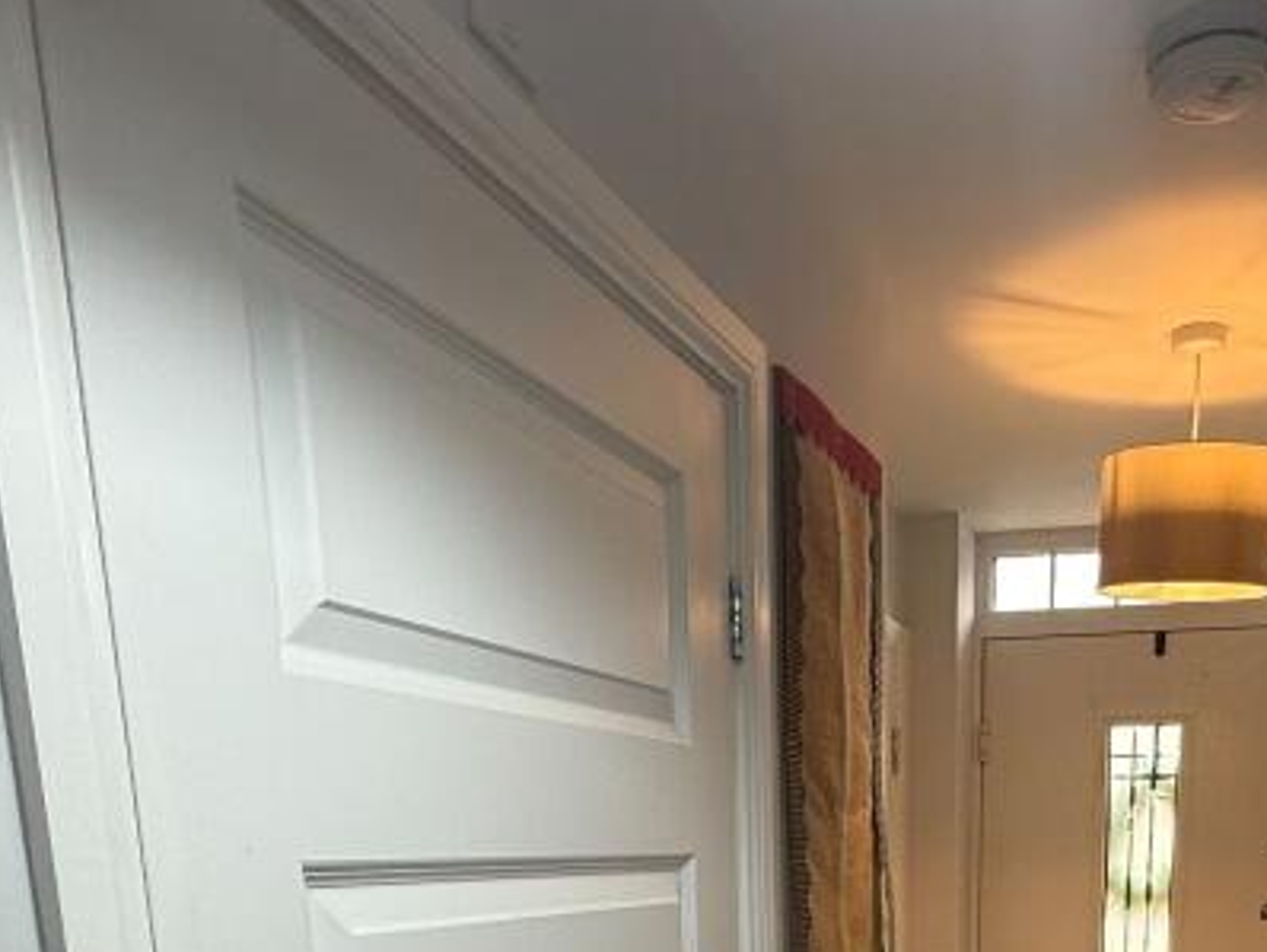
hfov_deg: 50.1
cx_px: 879
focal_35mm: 36
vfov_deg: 32.7
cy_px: 1143
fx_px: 1318
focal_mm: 2.22
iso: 125
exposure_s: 1/99
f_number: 2.2
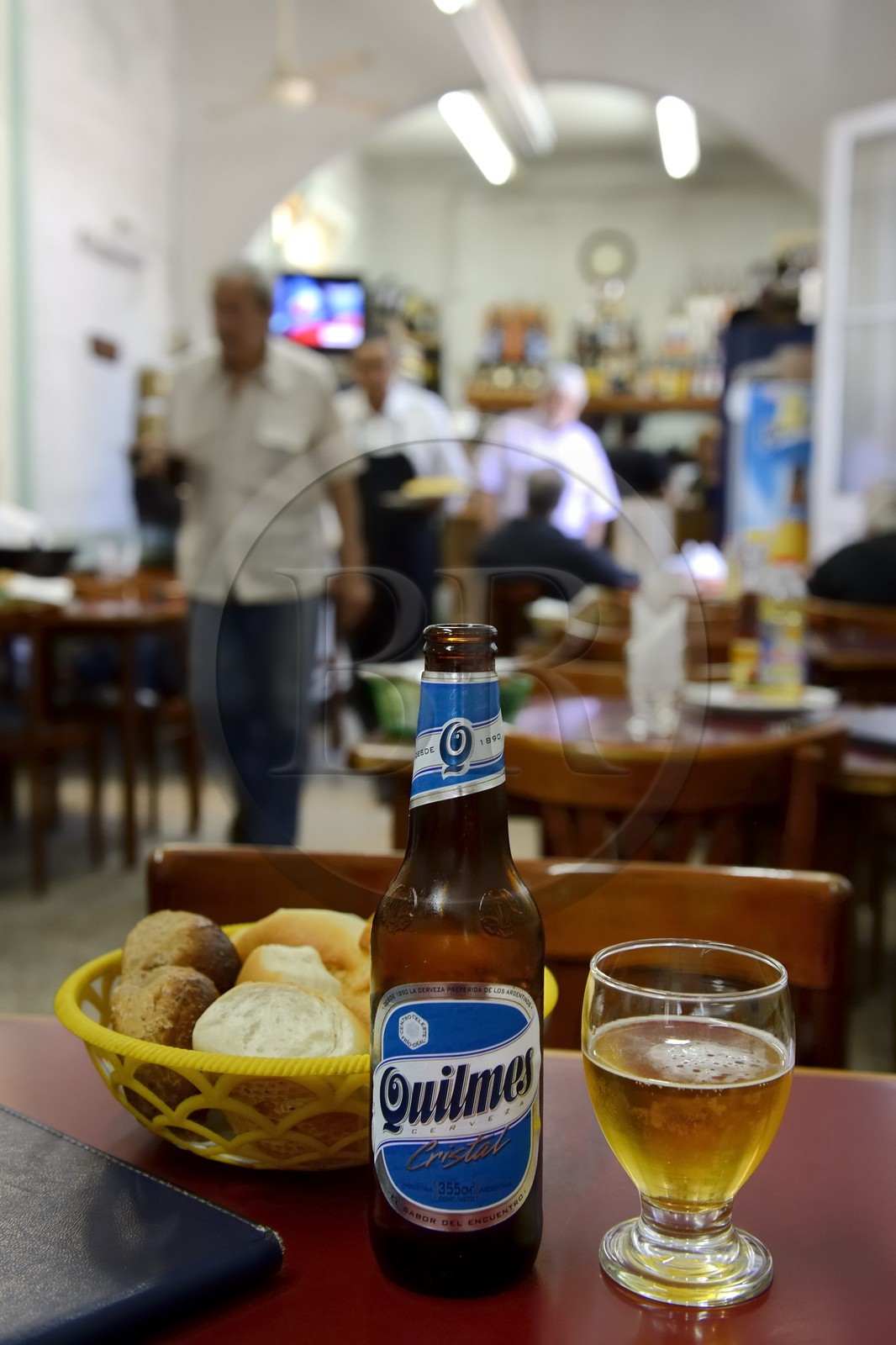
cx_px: 448
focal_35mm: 40
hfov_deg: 33.4
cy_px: 672
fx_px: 1494
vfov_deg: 48.5
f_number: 5
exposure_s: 1/30
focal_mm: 40
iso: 800
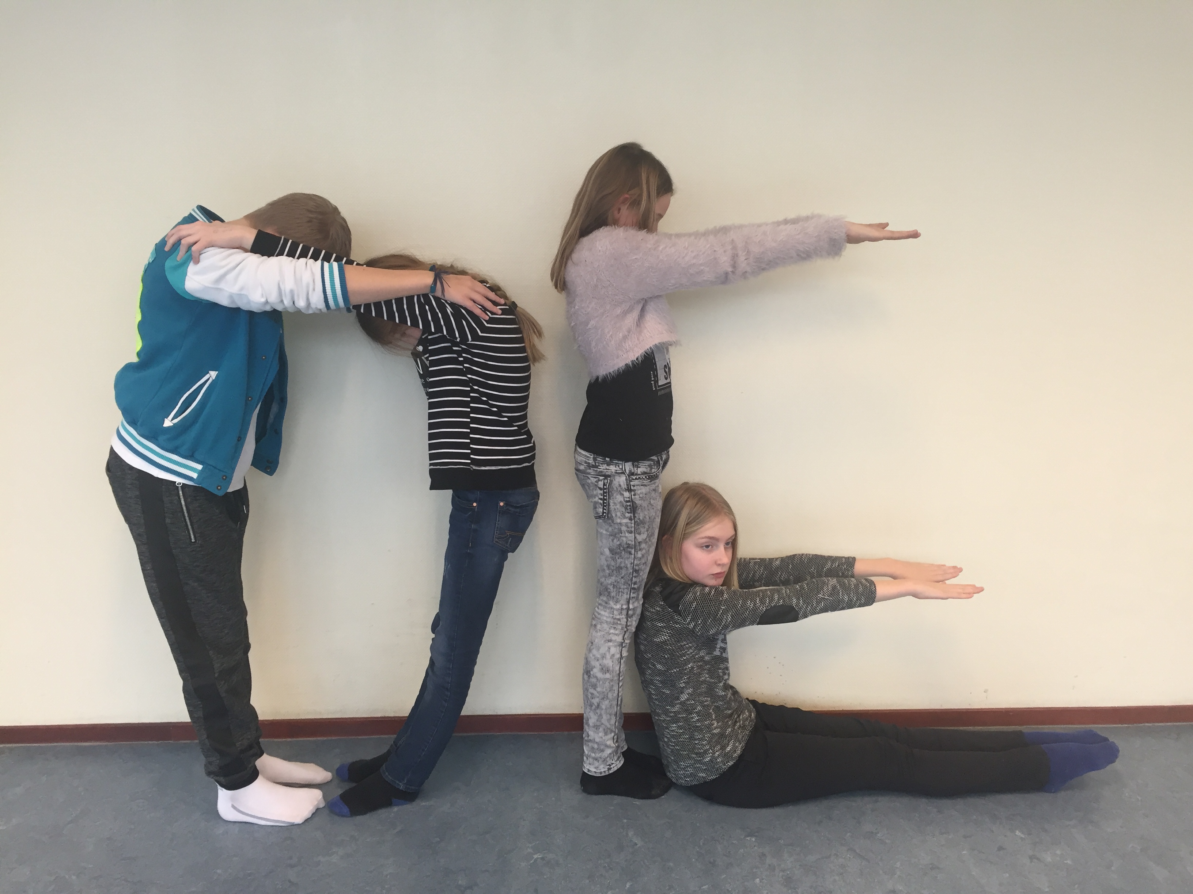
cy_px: 447
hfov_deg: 61.7
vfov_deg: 48.2
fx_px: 999
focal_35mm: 29
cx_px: 596
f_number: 2.2
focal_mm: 4.15
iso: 100
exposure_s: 1/33
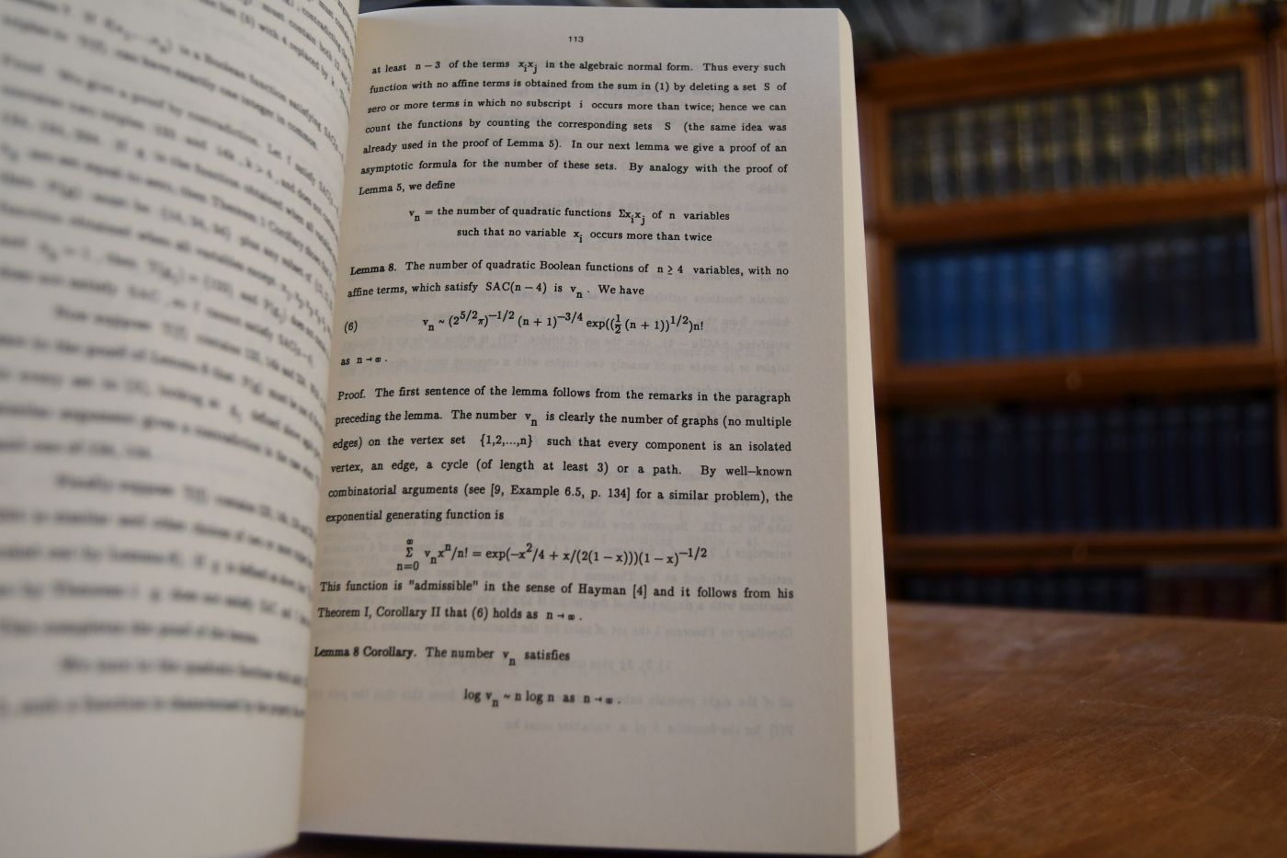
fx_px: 1215
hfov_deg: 55.8
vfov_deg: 38.9
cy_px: 429
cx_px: 644
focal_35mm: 34
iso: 800
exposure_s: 1/200
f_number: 3.8
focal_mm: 23
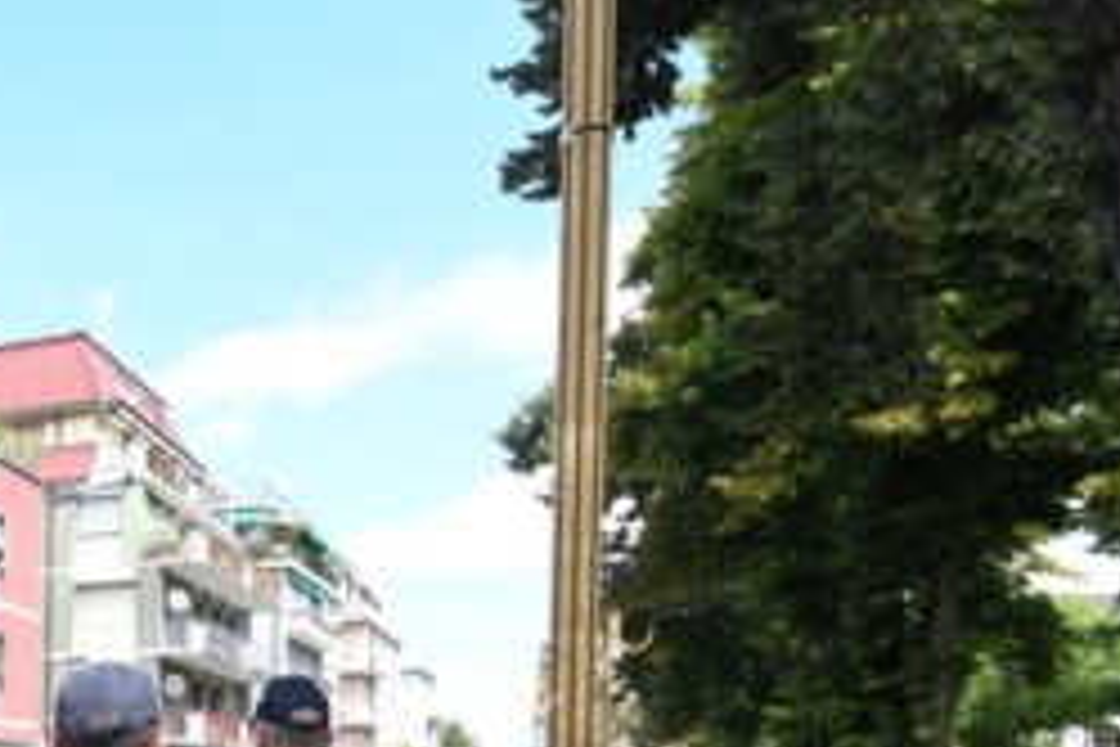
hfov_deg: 39.6
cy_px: 866
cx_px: -85
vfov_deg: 28.8
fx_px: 1275
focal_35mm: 41
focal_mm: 10
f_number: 7.1
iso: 250
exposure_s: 1/160
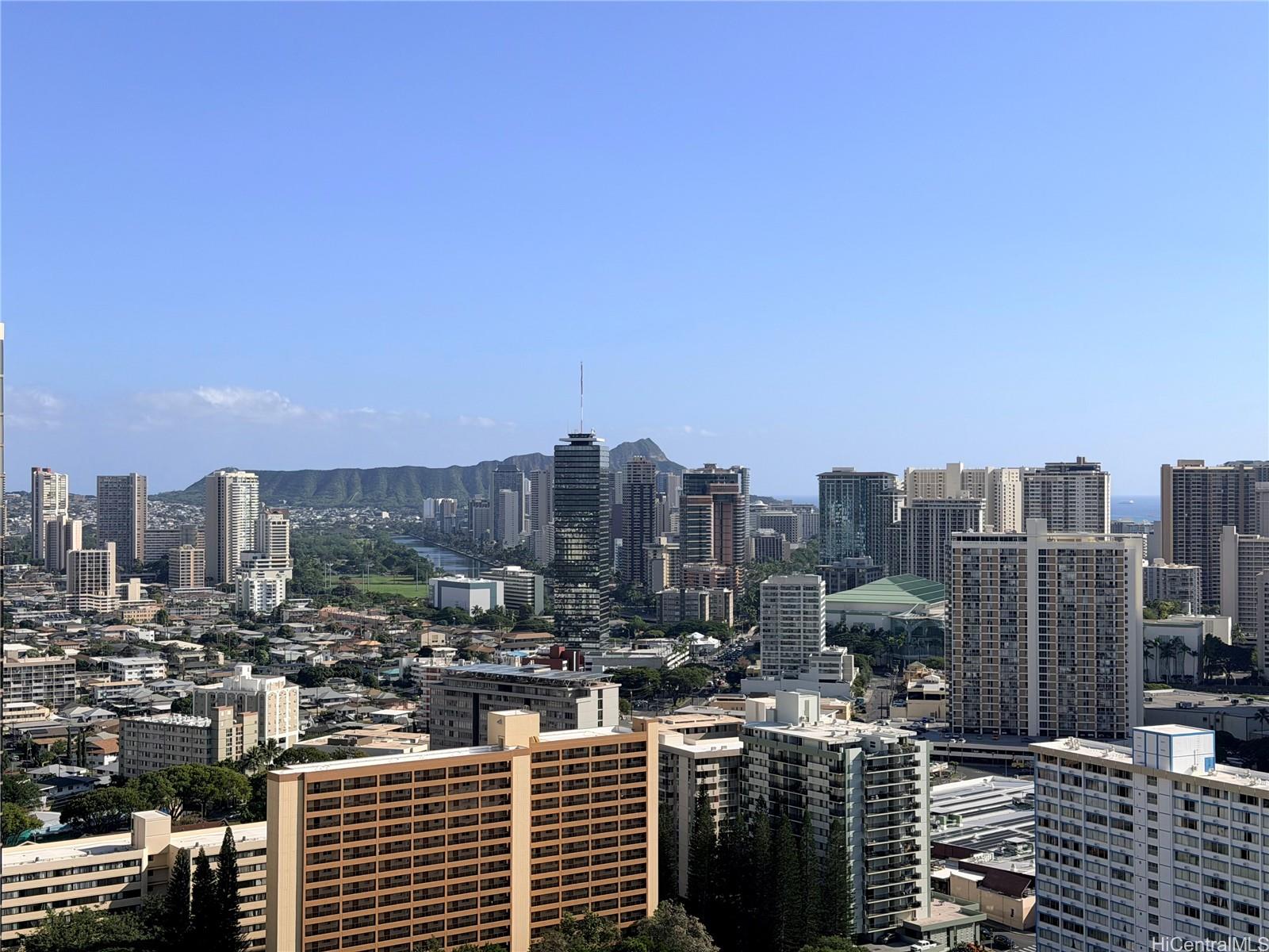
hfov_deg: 39.7
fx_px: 1760
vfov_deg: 30.3
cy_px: 476
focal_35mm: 48
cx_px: 634
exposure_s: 1/7143
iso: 64
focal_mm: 6.76
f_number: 1.78
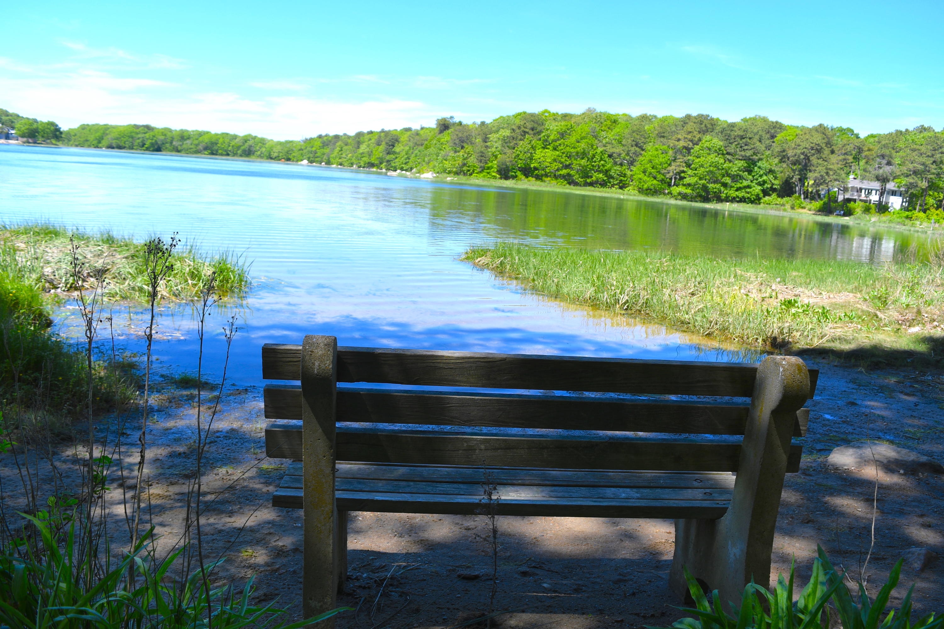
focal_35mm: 27
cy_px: 314
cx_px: 472
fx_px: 708
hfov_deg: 67.4
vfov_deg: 47.9
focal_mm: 18
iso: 100
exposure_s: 1/250
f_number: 8
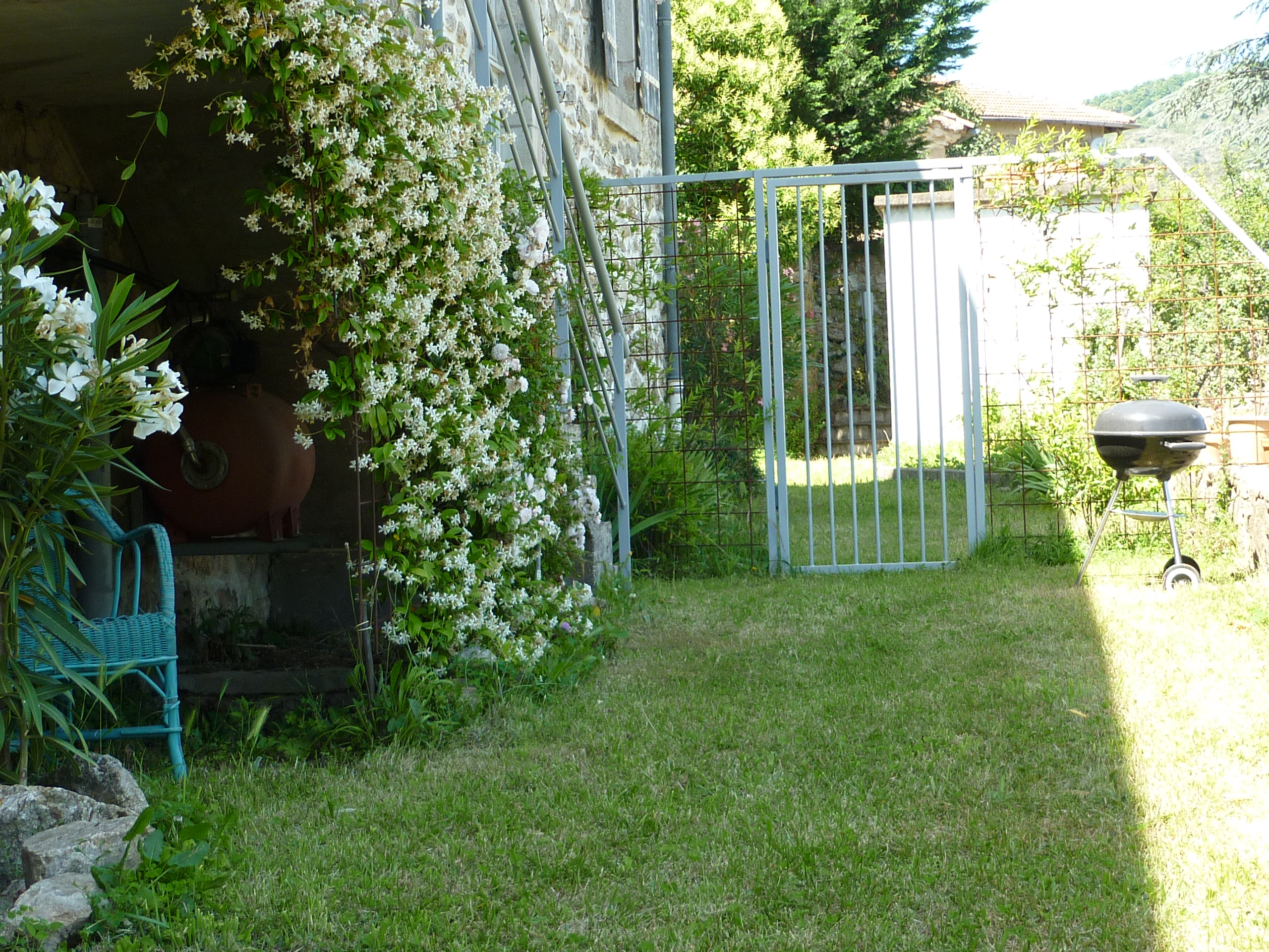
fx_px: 2346
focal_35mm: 64
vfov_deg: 22.9
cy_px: 476
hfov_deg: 30.3
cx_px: 634
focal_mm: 7.4
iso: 80
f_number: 3.1
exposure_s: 1/160
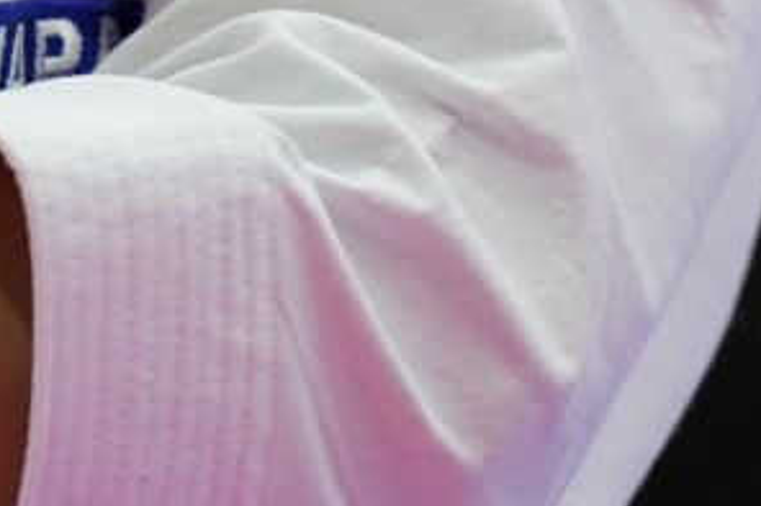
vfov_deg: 0.6
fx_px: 51421
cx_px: -452
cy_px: -932
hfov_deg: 0.8
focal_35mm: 2434
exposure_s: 1/400
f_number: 2.8
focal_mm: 400
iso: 1600
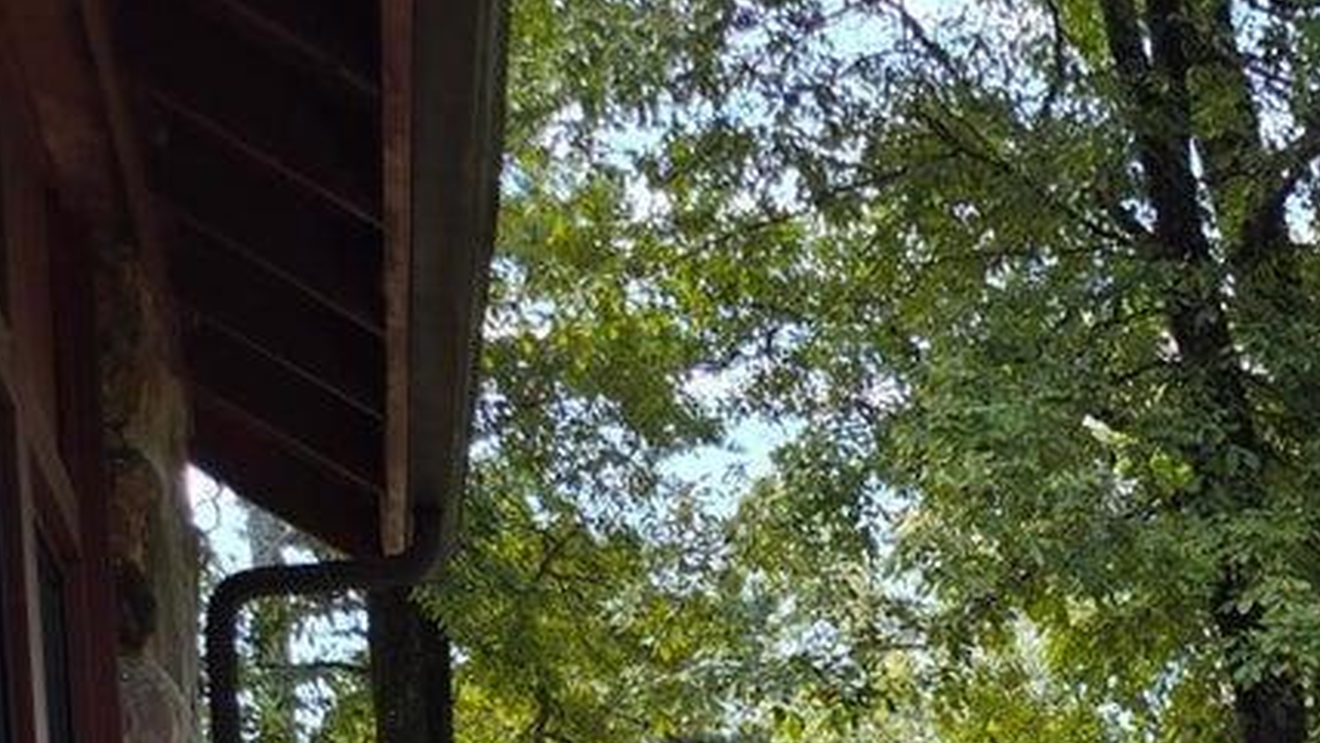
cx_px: 1858
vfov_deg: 12.8
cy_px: 1569
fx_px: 2801
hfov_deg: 22.7
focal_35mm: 80
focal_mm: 5.4
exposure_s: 1/315
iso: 25
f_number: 1.8
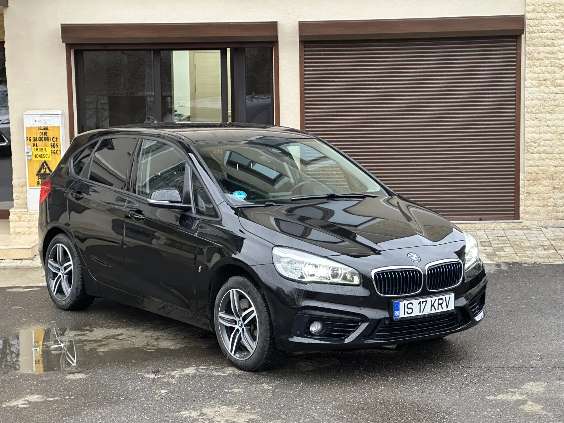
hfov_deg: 25.3
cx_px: 282
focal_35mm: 77
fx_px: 1255
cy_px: 212
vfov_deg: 19.1
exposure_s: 1/58
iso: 320
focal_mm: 9
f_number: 2.8
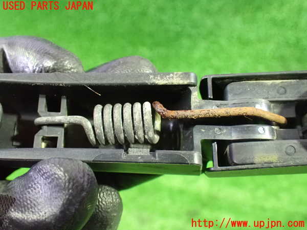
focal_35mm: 38
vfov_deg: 37.7
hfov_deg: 49.0
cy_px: 115
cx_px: 154
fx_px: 337
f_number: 2.7
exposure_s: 1/20
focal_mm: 6.83
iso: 1600
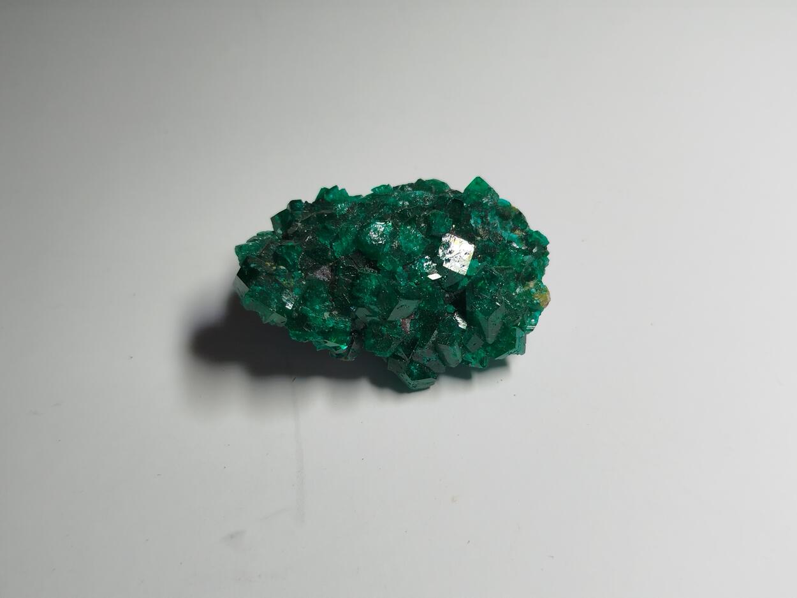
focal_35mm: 43
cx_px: 398
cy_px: 299
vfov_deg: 33.6
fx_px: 990
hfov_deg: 43.8
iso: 50
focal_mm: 5.31
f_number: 1.7
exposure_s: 1/458
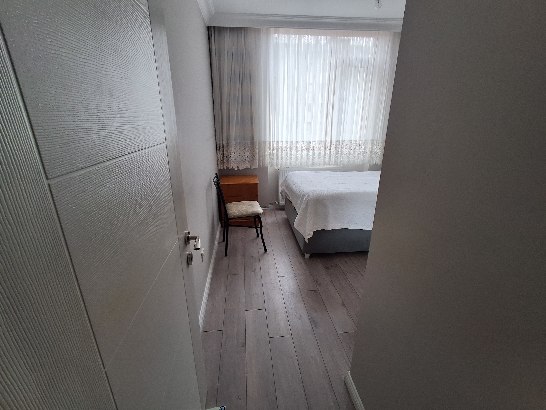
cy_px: 205
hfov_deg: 94.5
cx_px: 273
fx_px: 252
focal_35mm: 16
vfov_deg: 78.1
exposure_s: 1/50
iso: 40
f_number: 2.2
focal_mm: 1.64
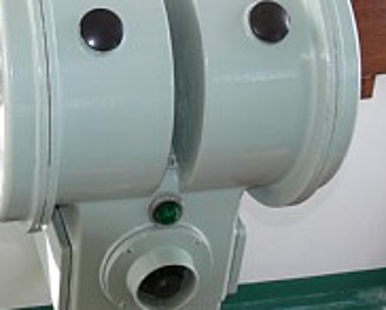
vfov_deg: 19.9
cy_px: 13
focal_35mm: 75
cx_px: 55
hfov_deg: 24.8
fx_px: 858
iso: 80
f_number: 4
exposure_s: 1/60
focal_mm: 7.4
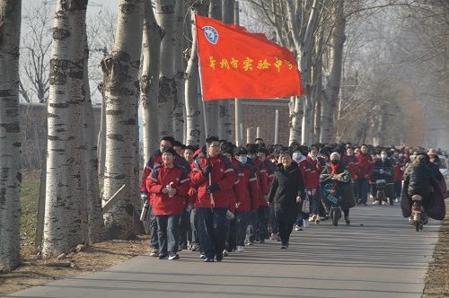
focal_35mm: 300
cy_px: 149
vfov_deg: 4.6
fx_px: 3737
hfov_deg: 6.9
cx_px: 224
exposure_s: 1/1000
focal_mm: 200
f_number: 6.3
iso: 400
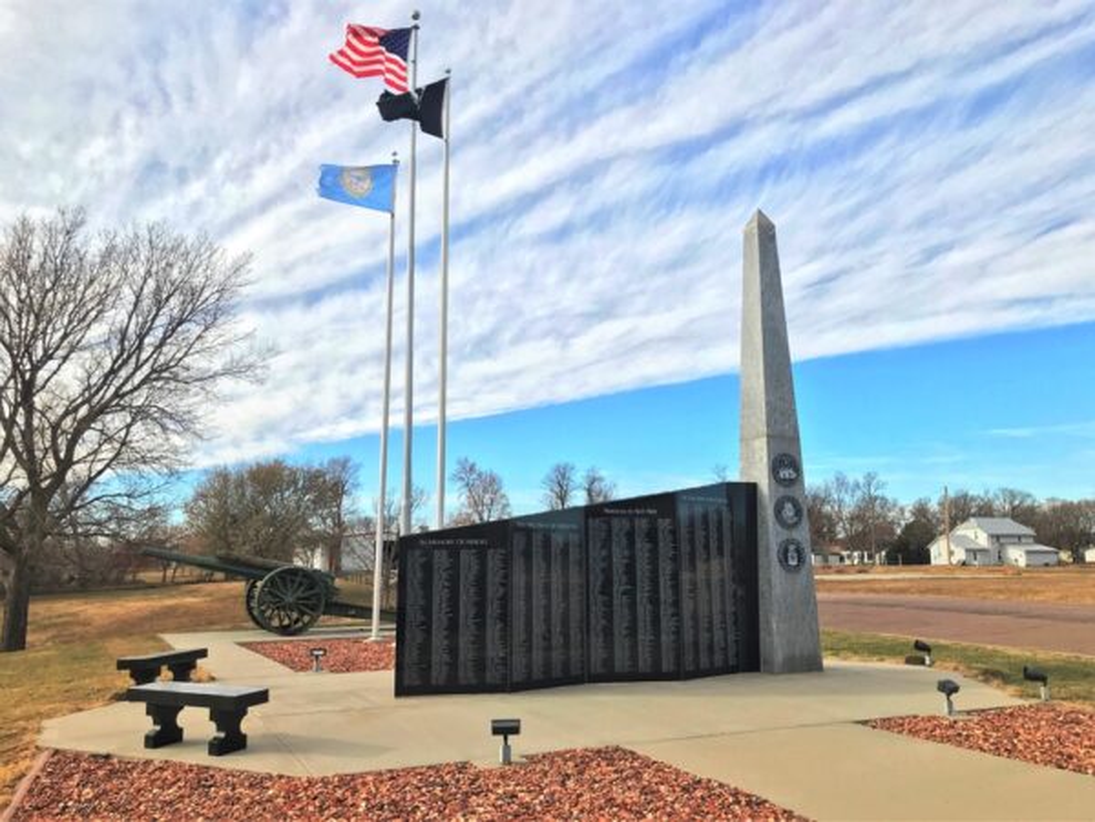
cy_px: 411
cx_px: 548
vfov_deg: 49.7
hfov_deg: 63.4
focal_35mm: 28
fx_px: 886
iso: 20
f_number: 1.8
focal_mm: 3.99
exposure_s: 1/1168
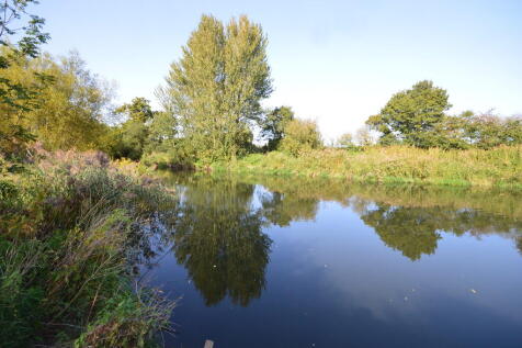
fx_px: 217
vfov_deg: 77.3
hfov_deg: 100.4
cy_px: 174
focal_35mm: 15
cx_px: 261
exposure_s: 1/160
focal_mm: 10
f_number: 9
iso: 400
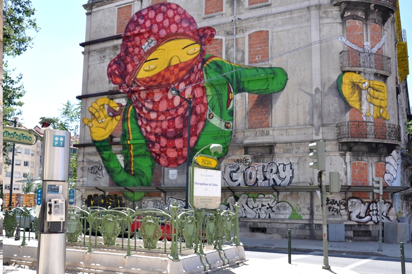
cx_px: 206
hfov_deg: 57.3
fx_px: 377
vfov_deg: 39.9
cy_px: 137
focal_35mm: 33
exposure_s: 1/80
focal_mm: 22
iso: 200
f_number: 9
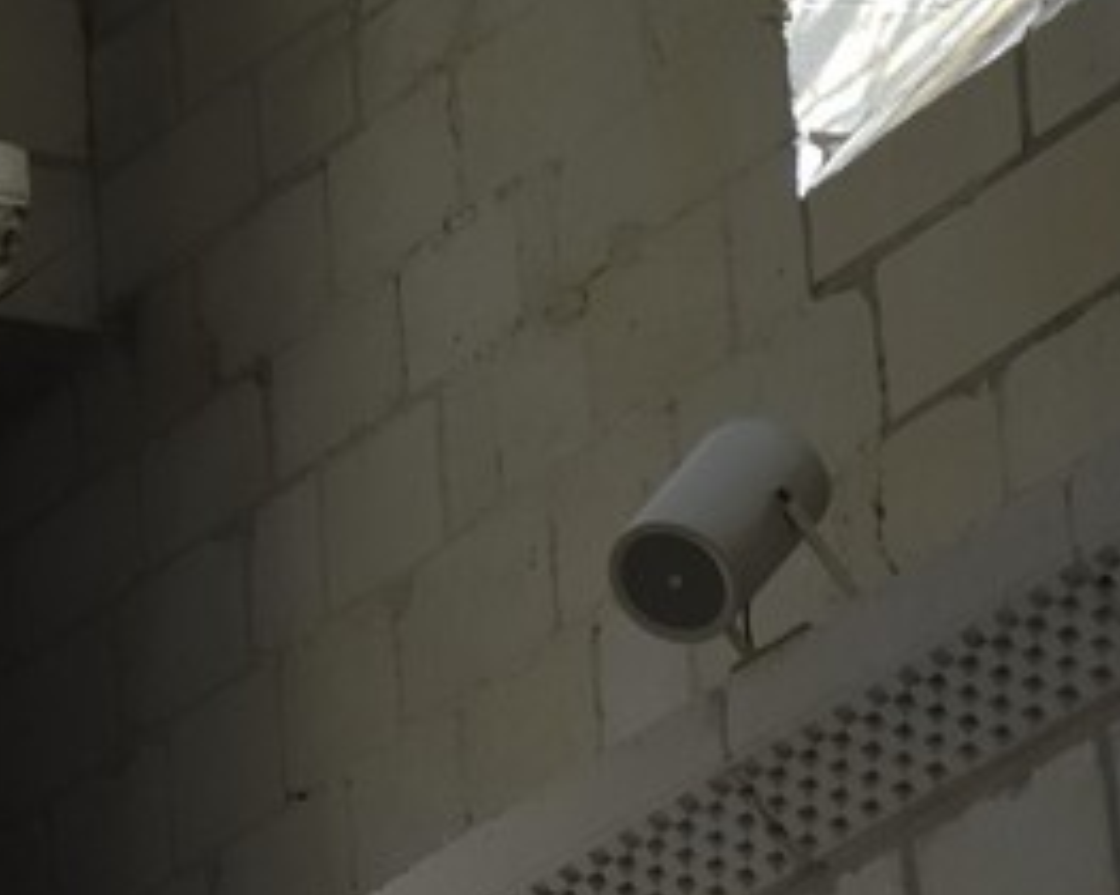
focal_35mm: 257
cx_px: -1772
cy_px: 1611
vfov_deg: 5.9
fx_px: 8513
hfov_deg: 7.0
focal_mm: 30
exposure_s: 1/15
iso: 100
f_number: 7.1
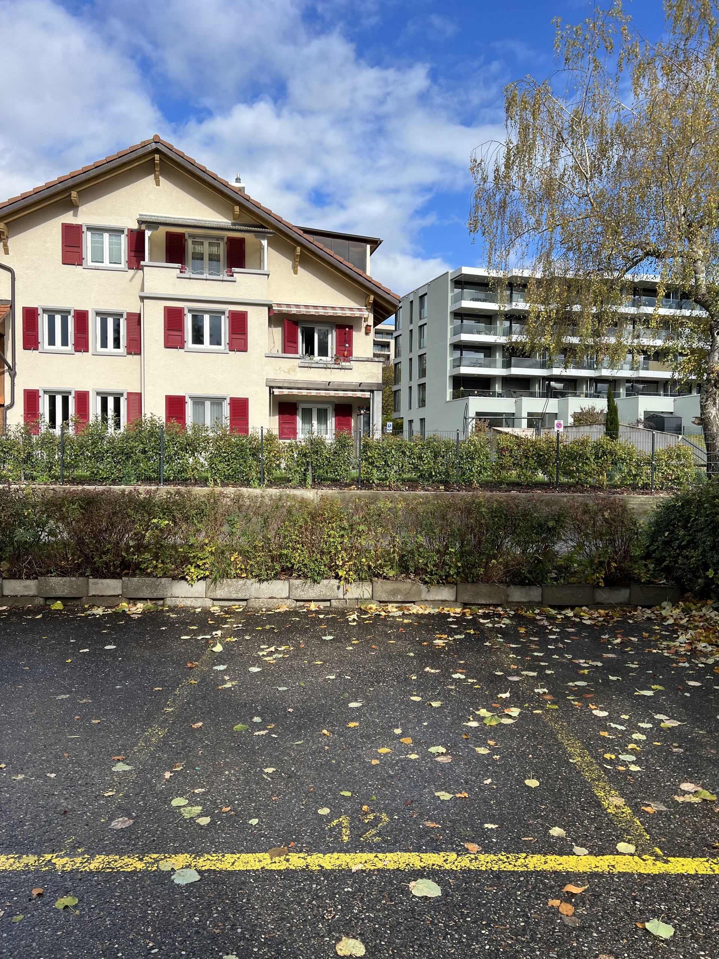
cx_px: 360
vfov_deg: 67.3
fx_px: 720
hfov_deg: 53.1
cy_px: 480
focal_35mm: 26
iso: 50
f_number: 1.5
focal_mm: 5.7
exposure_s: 1/2457
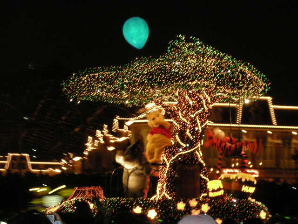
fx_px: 904
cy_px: 112
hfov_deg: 18.7
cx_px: 149
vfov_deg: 14.1
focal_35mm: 105
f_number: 4.7
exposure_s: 1/6.1
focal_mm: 17.1
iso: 400
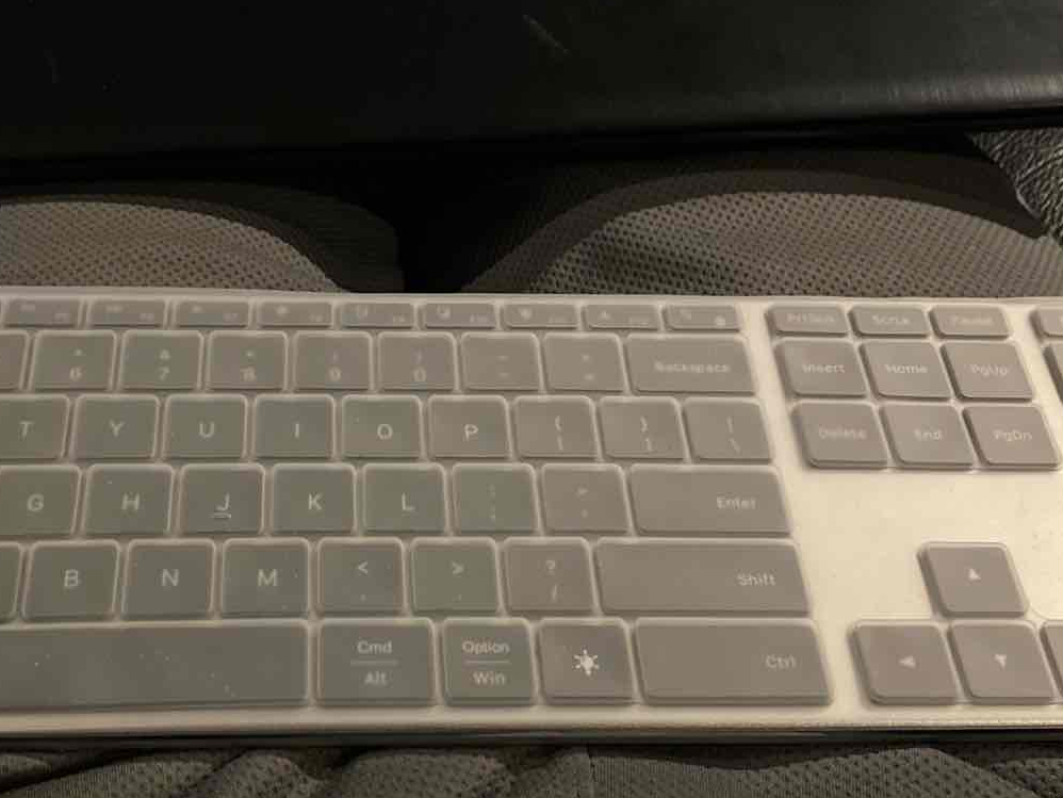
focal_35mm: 50
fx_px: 1536
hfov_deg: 38.0
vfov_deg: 29.1
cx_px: 410
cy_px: 364
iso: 800
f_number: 1.8
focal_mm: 4.25
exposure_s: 1/24
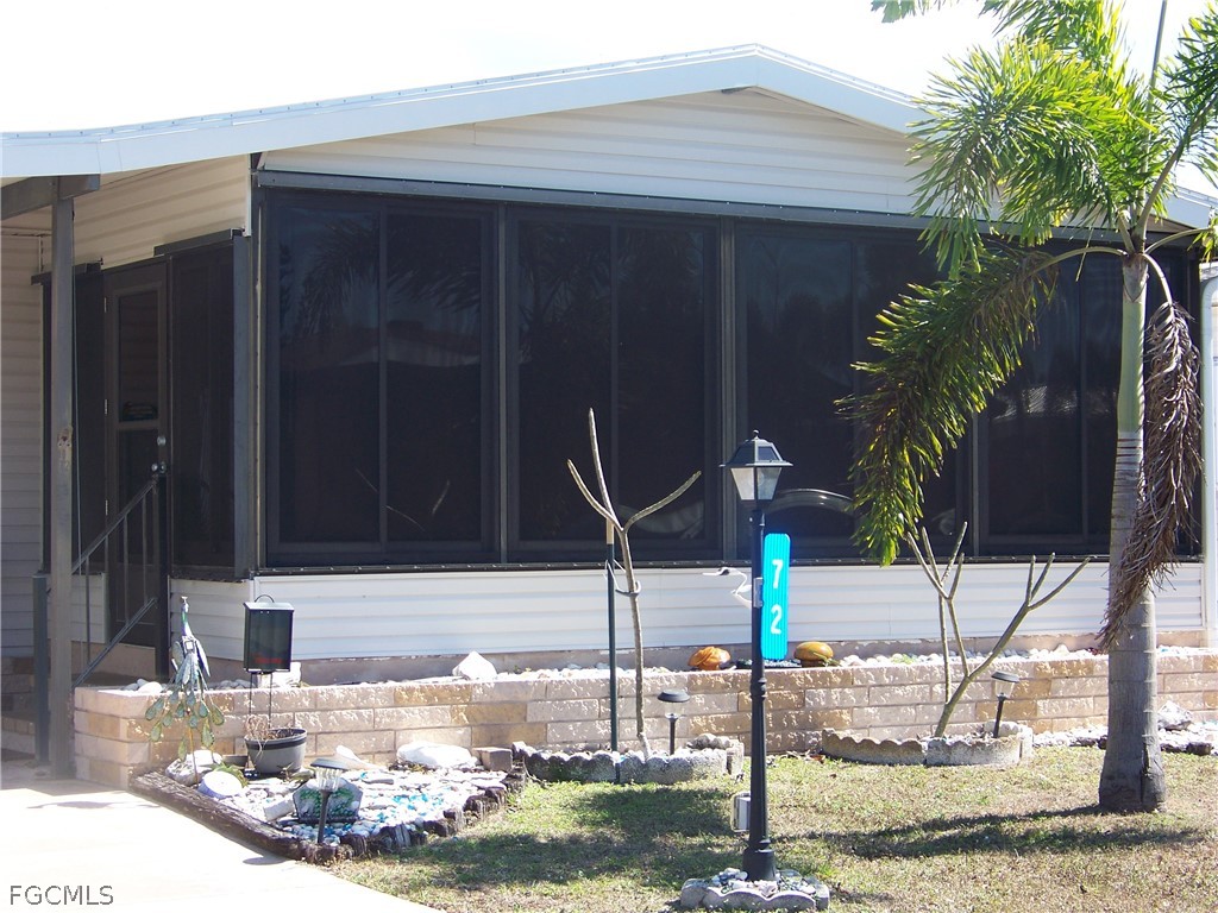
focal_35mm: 78
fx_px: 2745
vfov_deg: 18.9
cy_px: 456
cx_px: 609
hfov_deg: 25.0
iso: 64
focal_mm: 13.2
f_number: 3.2
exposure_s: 1/250
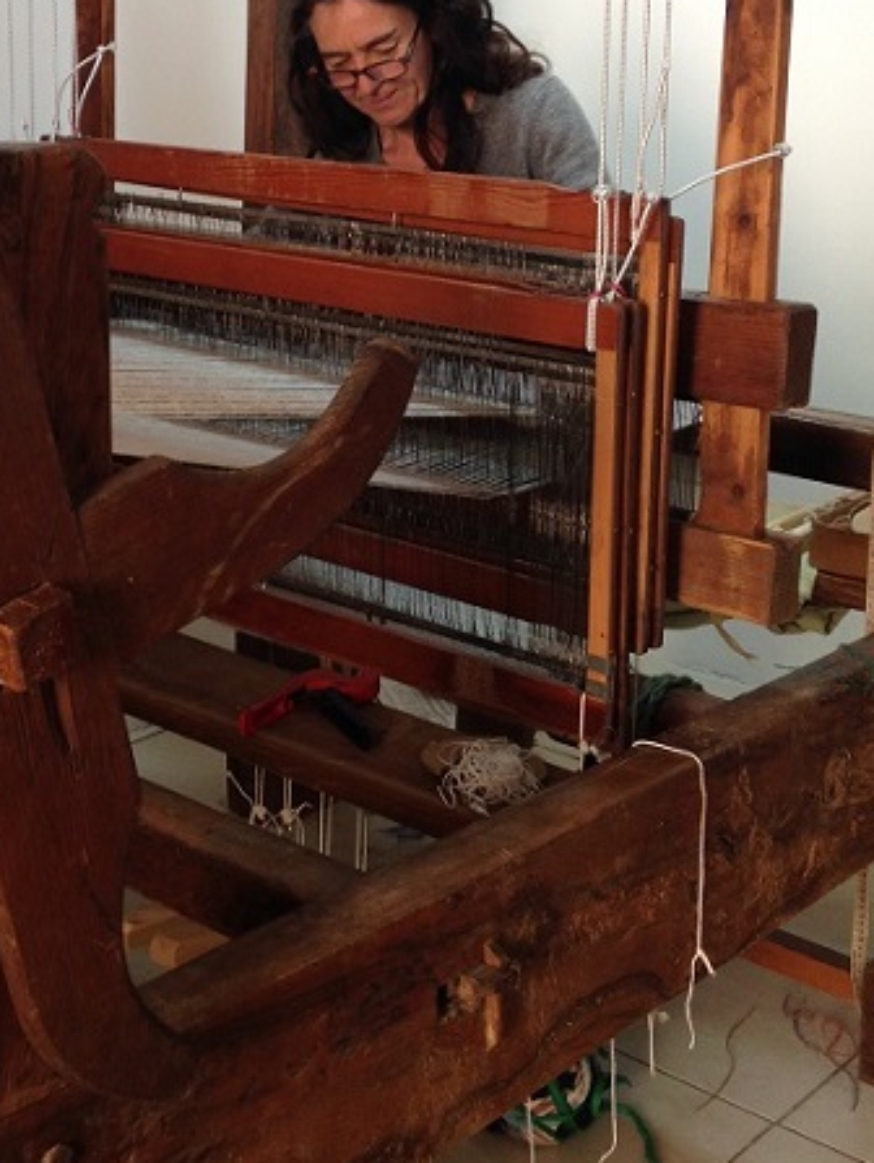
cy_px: 327
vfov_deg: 32.2
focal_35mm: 59
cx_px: 367
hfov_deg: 24.8
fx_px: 1983
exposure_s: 1/40
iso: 50
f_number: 2.4
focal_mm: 4.12
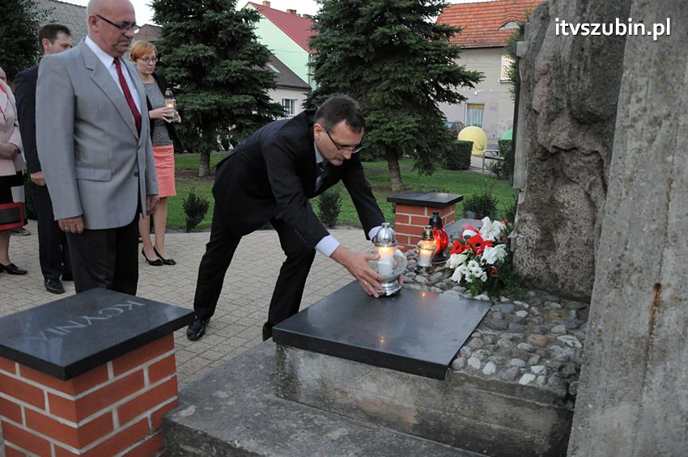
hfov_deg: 67.4
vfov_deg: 47.8
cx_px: 344
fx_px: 515
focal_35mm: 27
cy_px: 228
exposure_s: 1/60
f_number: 4
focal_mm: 18
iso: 2000
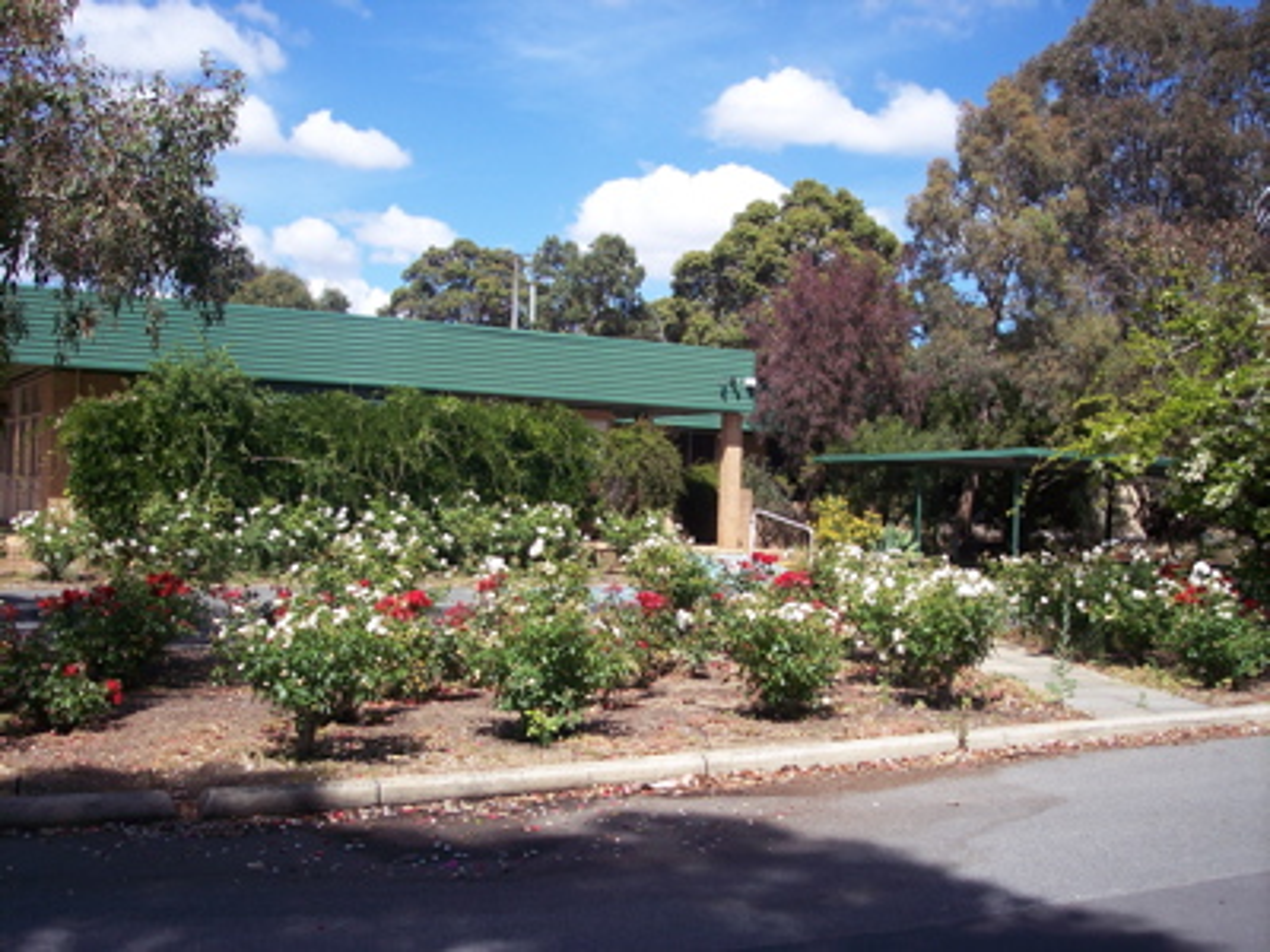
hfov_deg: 47.9
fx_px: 1431
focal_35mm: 39
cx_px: 635
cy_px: 476
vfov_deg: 36.8
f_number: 4
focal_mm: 8
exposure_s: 1/750
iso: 100
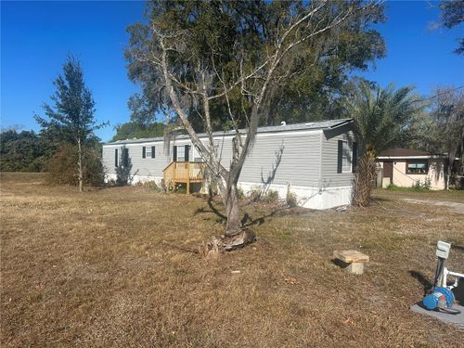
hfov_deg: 71.6
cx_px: 232
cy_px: 174
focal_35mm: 24
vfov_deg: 56.8
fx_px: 322
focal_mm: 6.86
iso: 80
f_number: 1.78
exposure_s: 1/6623
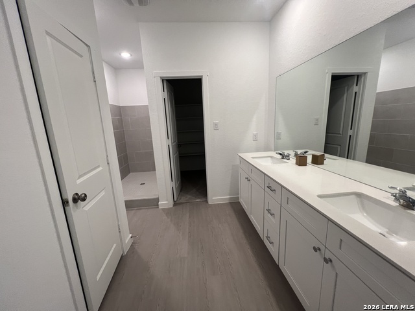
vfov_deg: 89.9
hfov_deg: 106.2
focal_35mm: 13
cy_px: 156
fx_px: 156
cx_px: 208
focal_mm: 1.57
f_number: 1.8
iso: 160
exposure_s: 1/120
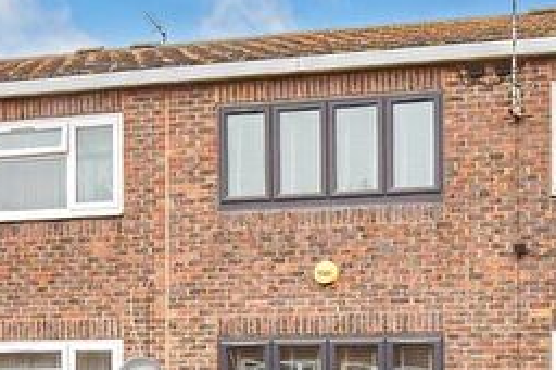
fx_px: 802
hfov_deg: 38.1
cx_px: 328
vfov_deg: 23.6
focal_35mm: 52
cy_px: 448
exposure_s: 1/80
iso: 500
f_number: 10
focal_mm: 13
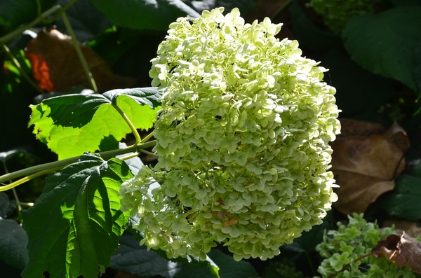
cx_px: 210
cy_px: 139
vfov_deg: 8.7
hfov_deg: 13.1
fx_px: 1837
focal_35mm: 158
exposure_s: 1/100
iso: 200
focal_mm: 105
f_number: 11
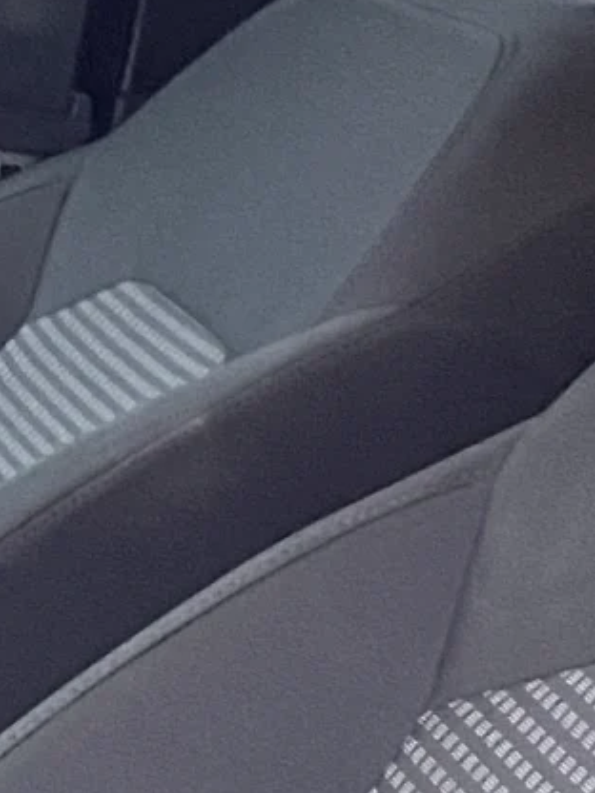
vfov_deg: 11.7
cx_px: -910
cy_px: 1300
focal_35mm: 160
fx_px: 3667
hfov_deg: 8.4
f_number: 1.8
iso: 500
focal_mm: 4.25
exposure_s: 1/40
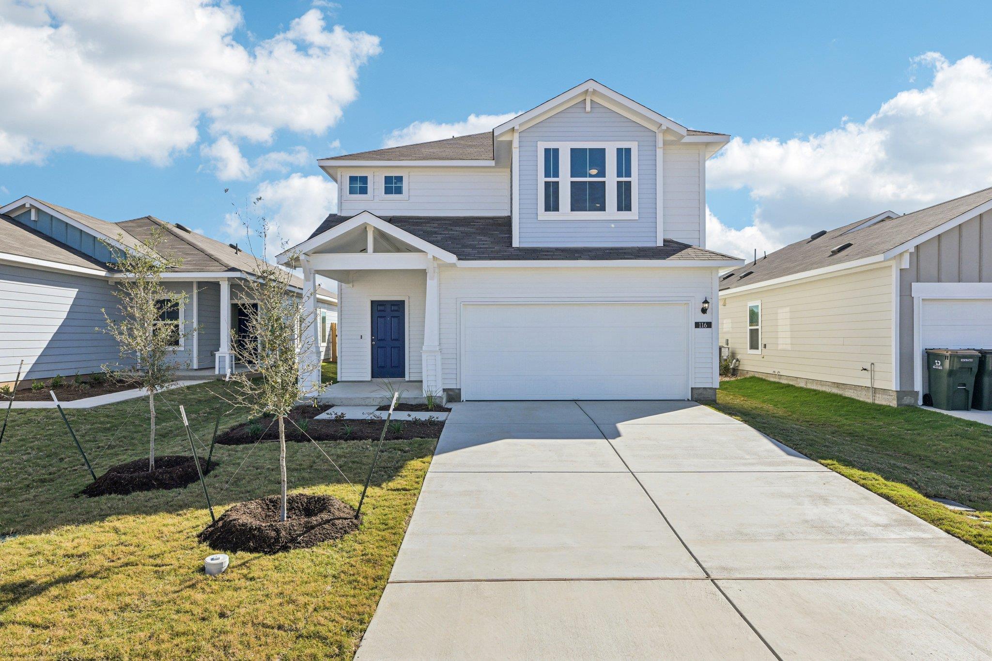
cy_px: 330
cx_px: 496
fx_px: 579
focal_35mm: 21
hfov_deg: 81.2
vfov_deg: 59.5
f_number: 6.7
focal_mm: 14
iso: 100
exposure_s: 1/500
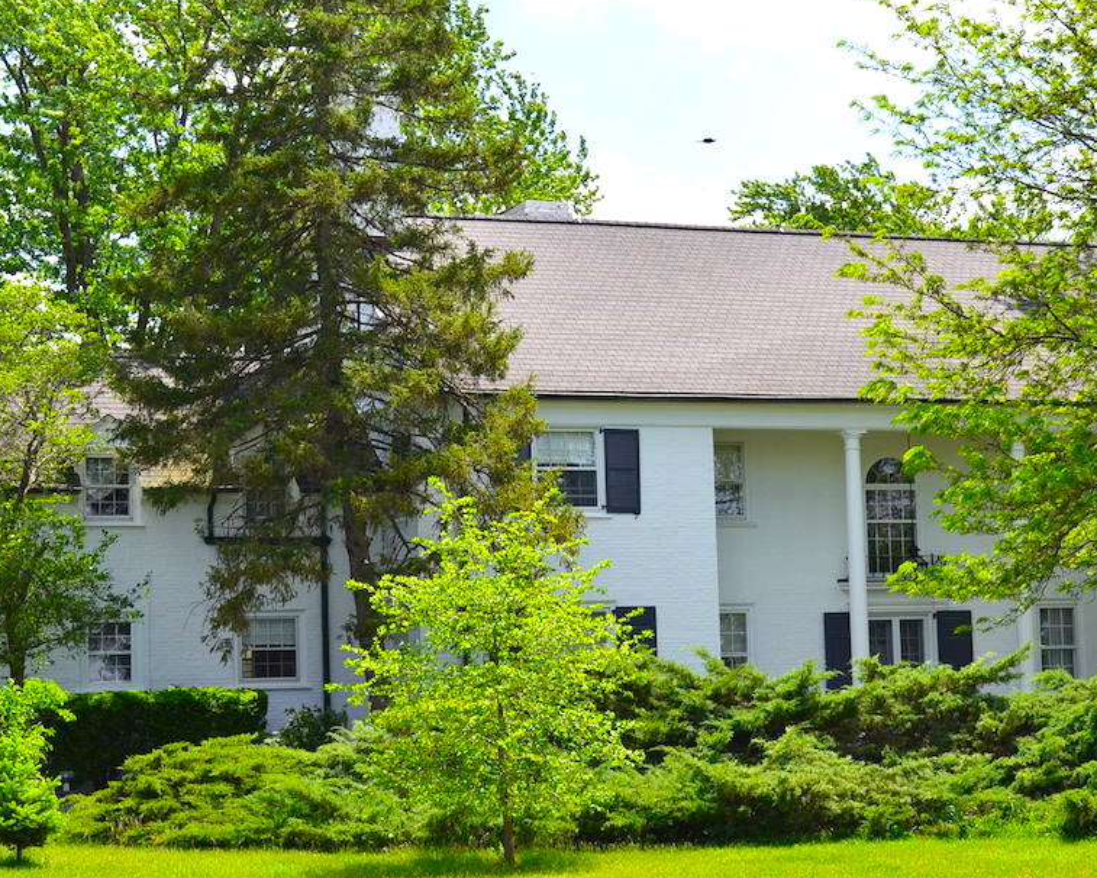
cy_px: 453
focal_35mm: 76
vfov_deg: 20.2
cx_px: 585
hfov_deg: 25.1
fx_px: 2468
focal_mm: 32
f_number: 10
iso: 200
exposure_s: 1/320
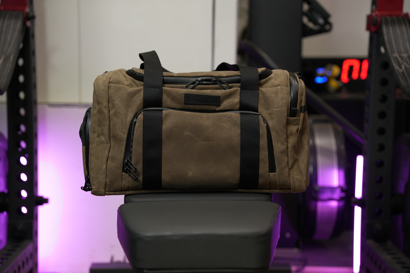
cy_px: 136
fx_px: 786
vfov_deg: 19.7
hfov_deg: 29.2
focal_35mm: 69
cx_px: 205
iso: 800
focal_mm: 69
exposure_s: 1/100
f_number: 3.5
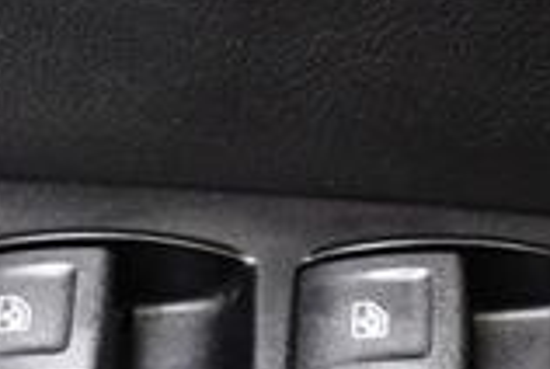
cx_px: 306
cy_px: 390
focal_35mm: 146
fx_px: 2235
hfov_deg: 14.0
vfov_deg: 9.4
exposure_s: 1/100
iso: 3200
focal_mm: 18
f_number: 3.5
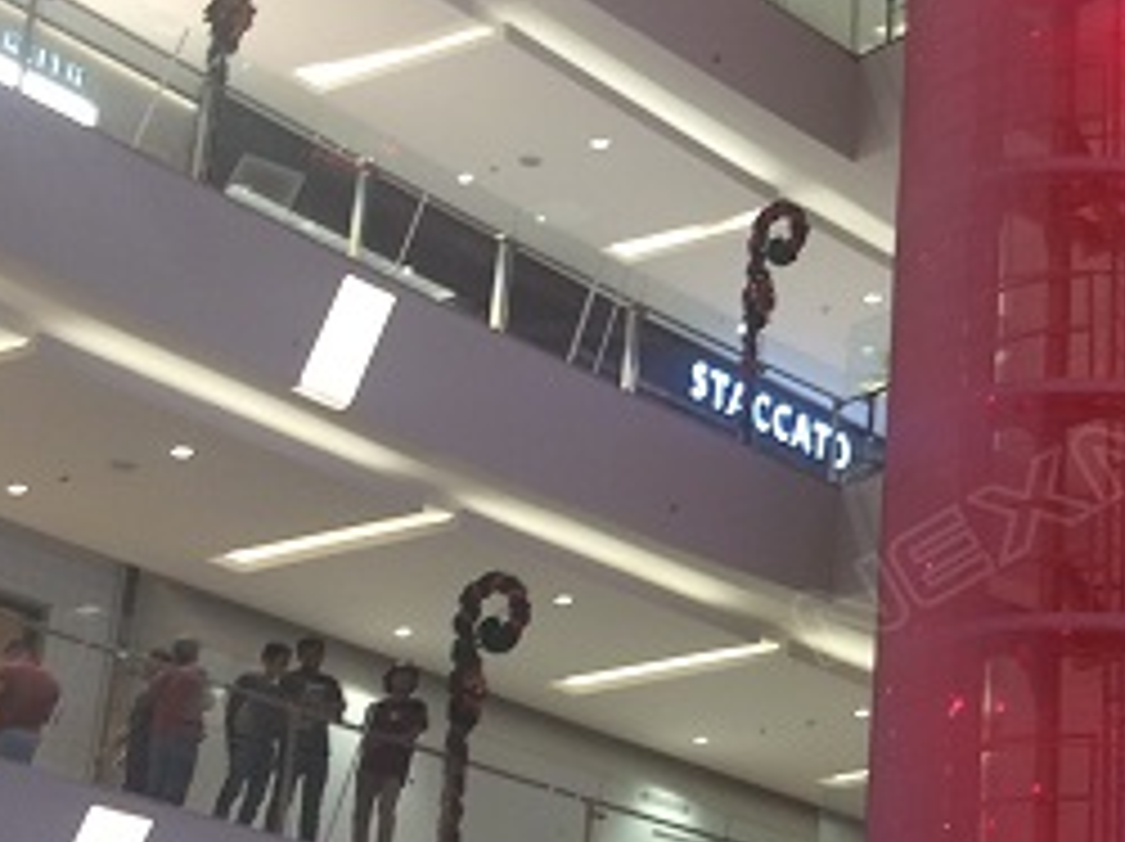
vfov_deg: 16.9
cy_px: 464
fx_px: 2825
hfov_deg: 21.4
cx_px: 1224
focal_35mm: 87
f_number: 2.2
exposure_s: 1/33
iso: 40
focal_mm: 4.2
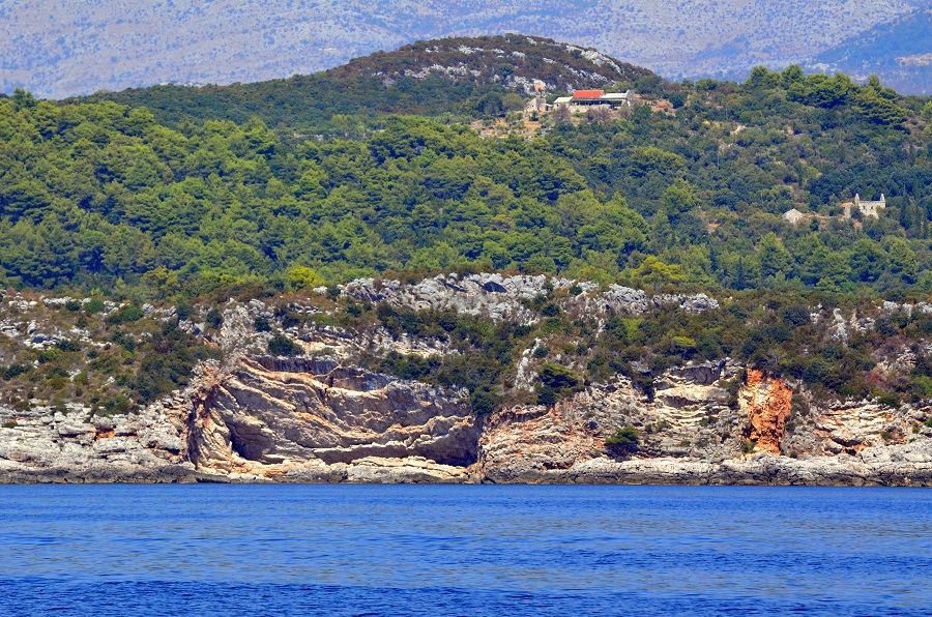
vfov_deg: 4.9
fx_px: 7169
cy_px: 308
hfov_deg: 7.4
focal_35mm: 278
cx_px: 466
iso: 640
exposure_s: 1/1250
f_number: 9
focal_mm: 185
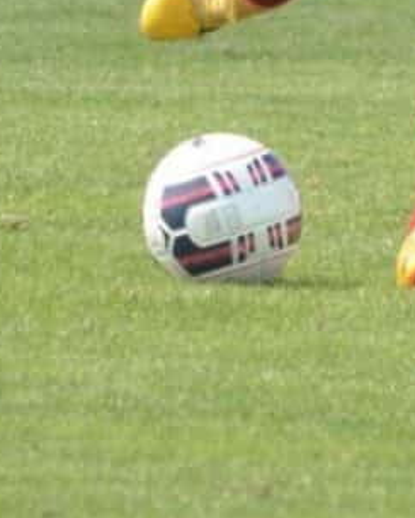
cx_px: 355
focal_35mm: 1699
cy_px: -419
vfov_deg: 1.1
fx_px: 26085
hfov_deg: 0.9
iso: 640
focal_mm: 180
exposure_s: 1/1000
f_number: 5.6
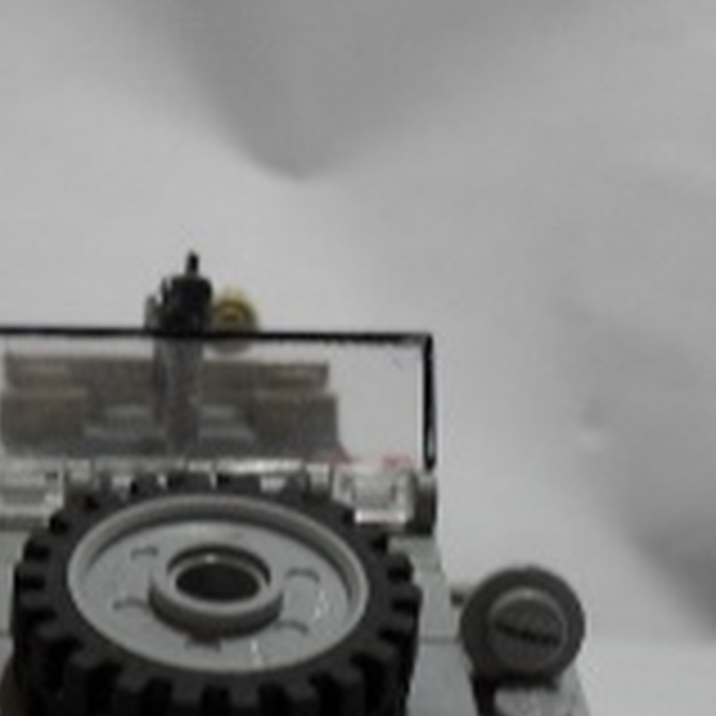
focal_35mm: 87
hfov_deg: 19.8
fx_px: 2036
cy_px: 477
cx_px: 171
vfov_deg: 19.9
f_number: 3.2
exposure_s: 1/30
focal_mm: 6.3
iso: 120
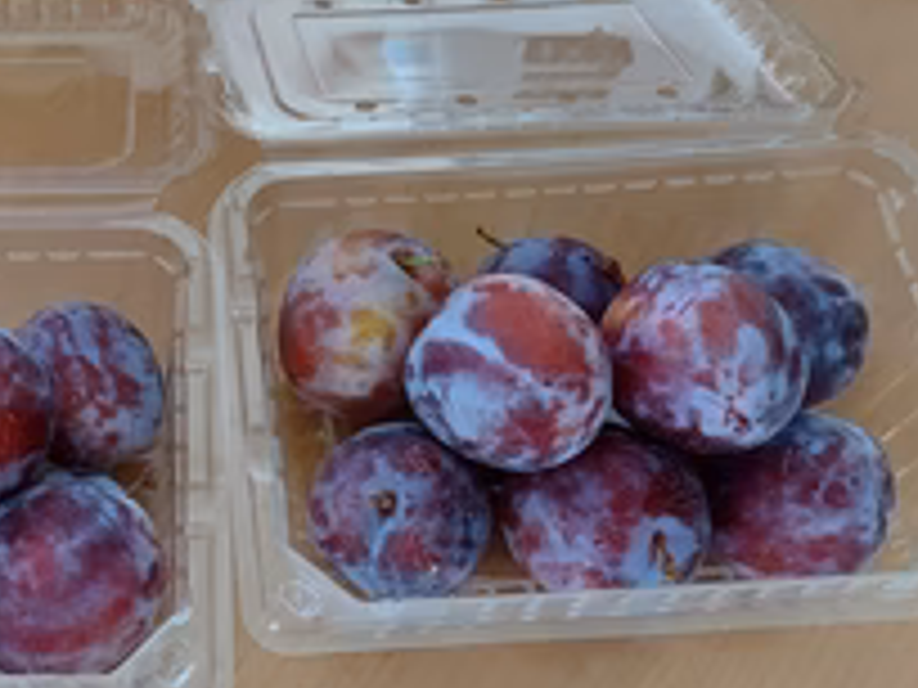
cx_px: 153
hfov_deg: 37.2
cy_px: 391
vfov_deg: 29.6
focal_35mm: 49
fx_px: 1299
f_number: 2
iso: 400
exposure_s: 1/50
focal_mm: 4.6
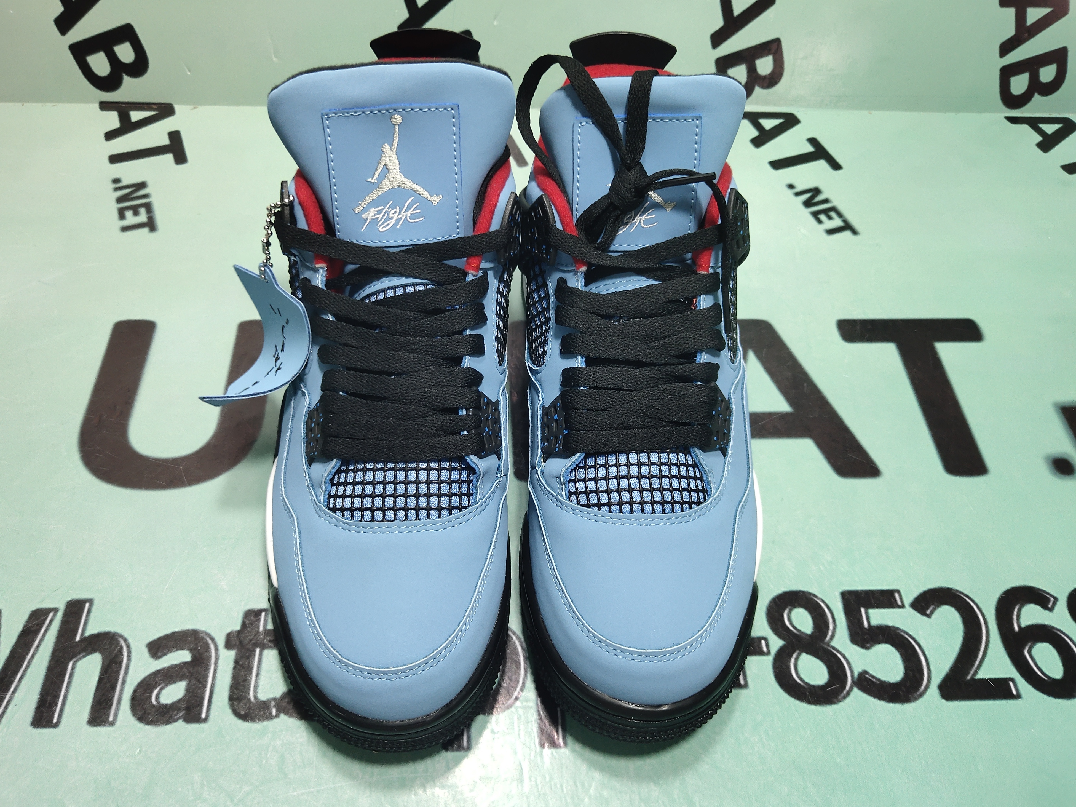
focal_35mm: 31
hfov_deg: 58.3
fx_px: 964
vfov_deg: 45.4
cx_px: 523
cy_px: 410
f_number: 1.79
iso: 133
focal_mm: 4.35
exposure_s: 1/100
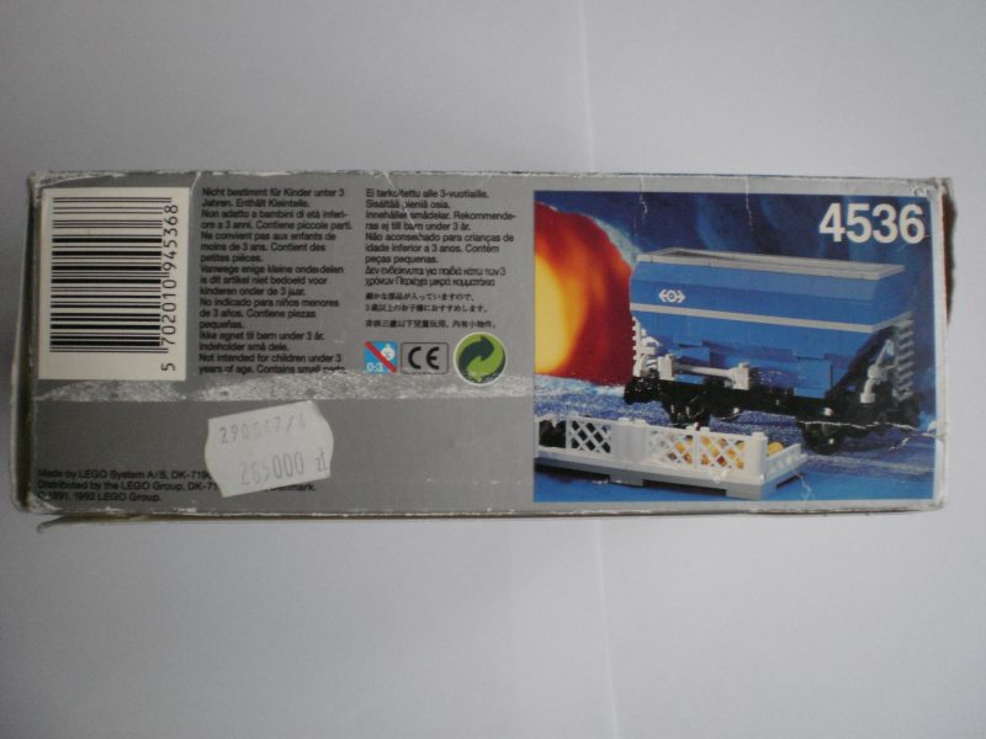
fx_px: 1025
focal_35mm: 36
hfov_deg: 51.4
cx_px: 493
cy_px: 370
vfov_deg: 39.7
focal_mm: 6.3
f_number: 3.1
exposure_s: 1/40
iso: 400
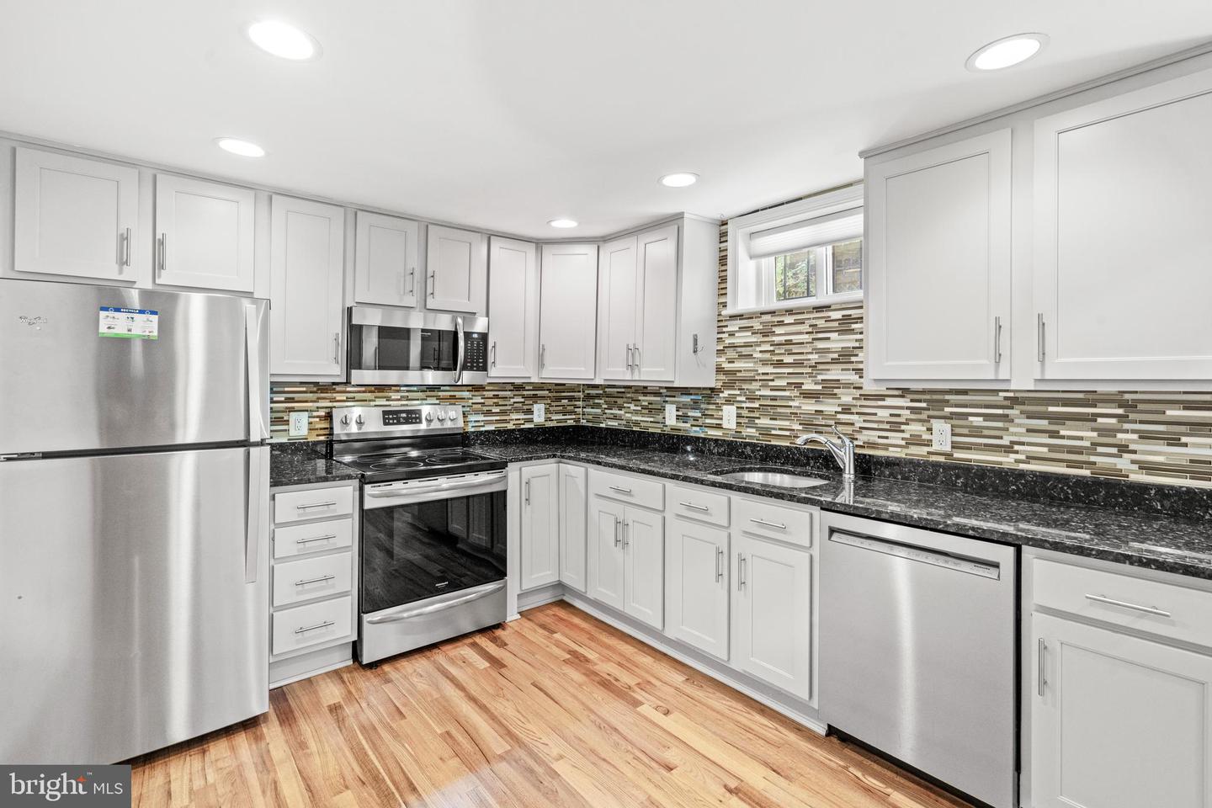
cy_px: 404
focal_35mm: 16
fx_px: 539
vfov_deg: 73.7
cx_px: 606
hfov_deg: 96.7
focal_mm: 16
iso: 640
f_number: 9
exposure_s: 1/10
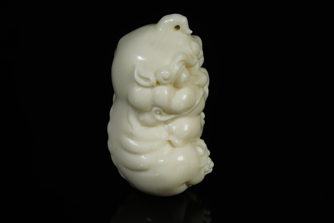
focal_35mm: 142
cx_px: 167
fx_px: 1318
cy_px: 112
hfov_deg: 14.4
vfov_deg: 9.7
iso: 100
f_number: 20
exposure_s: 1/160
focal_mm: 95
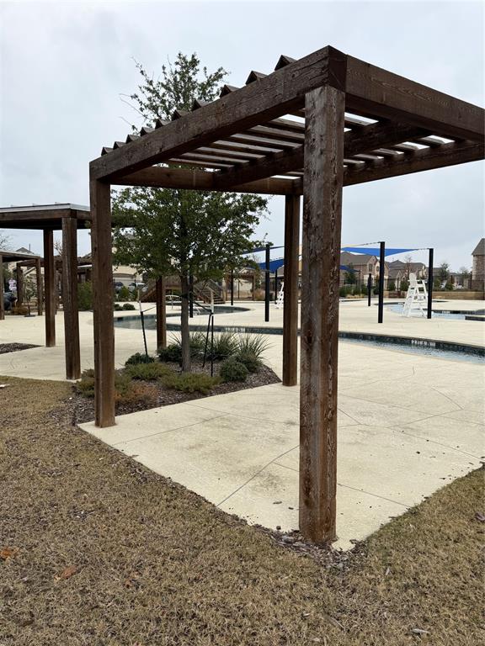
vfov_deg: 71.6
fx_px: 448
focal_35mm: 24
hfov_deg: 56.8
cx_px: 242
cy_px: 323
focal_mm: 6.76
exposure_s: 1/2525
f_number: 1.78
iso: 80
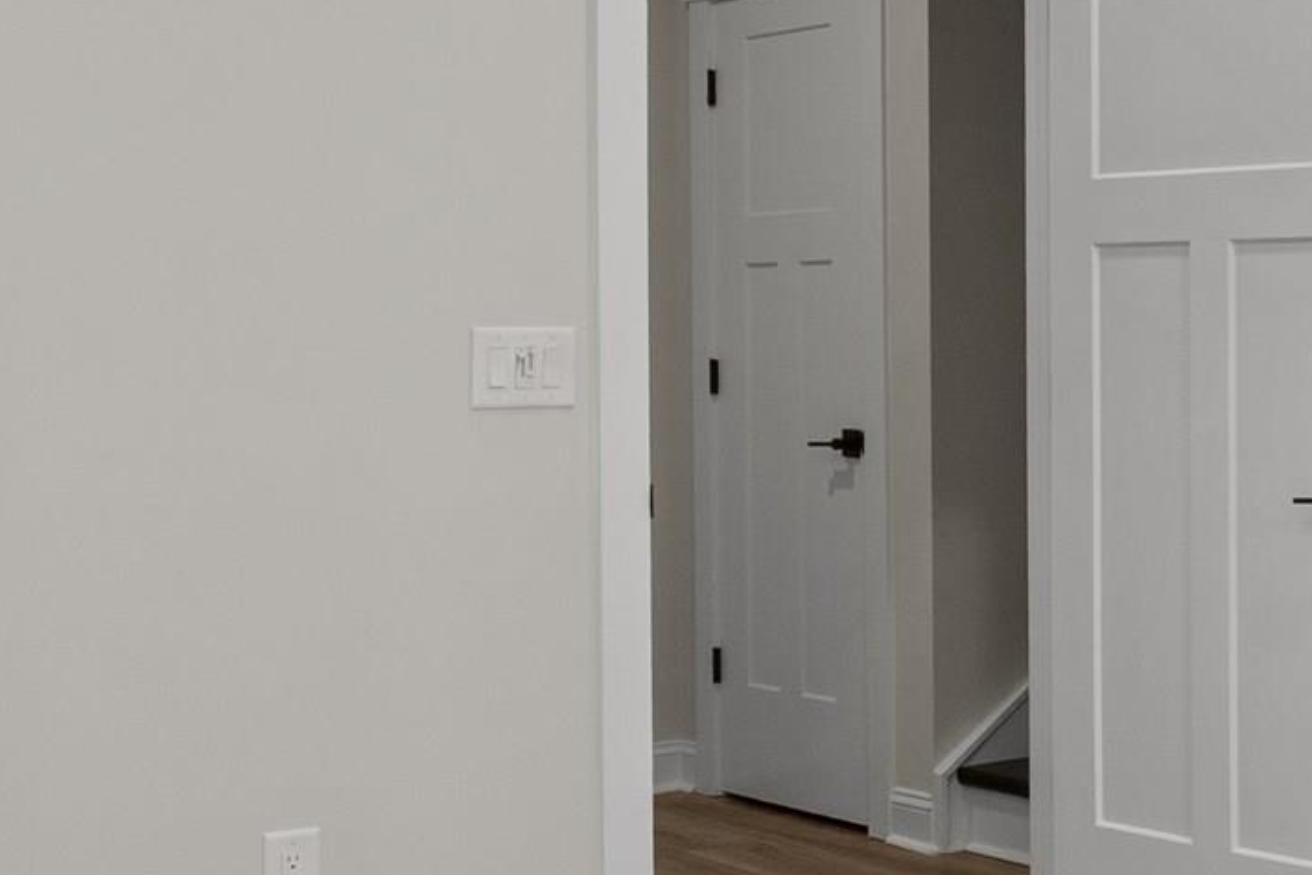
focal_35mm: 69
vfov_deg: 19.7
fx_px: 2515
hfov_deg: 27.0
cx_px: 1412
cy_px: 374
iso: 640
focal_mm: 16
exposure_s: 1/15
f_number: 8
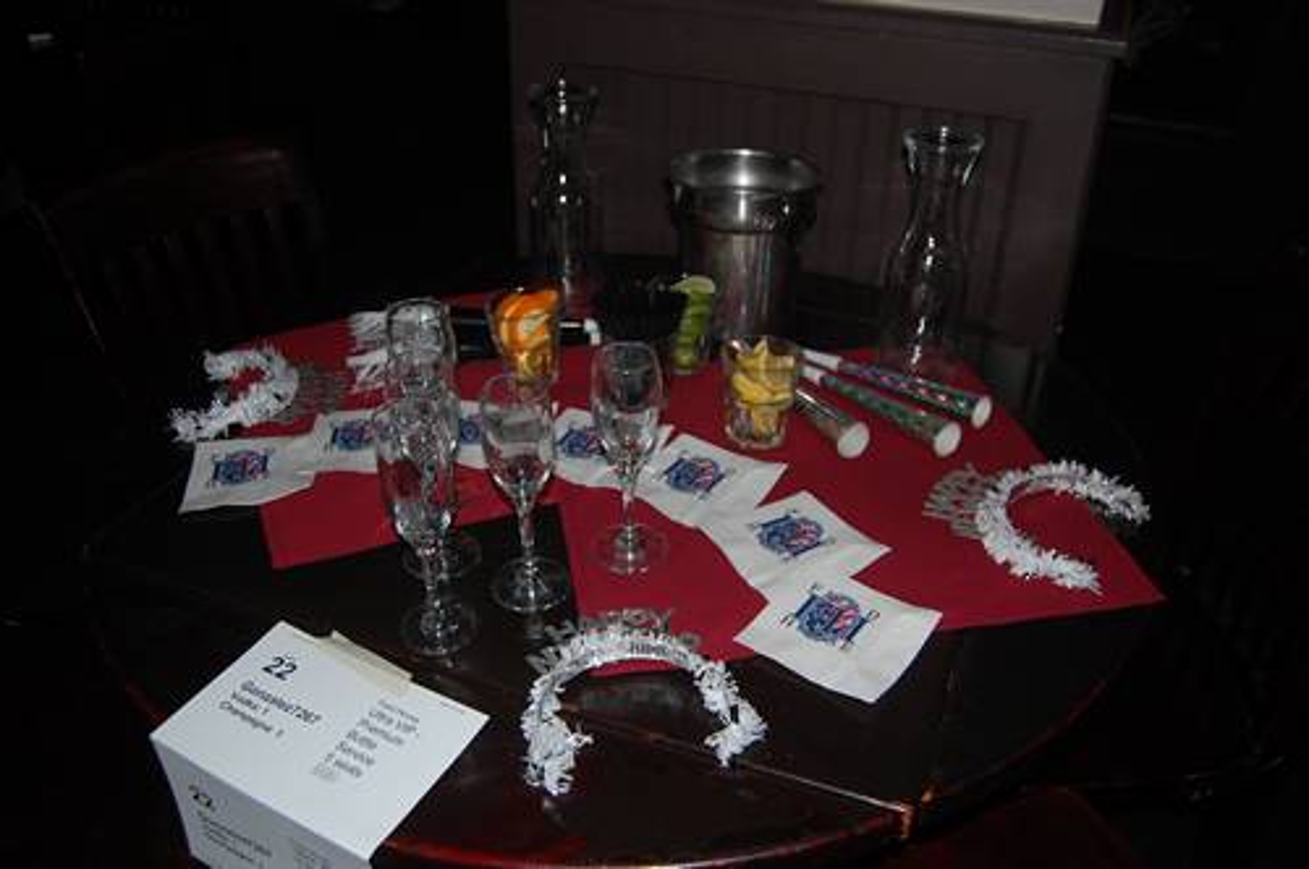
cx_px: 654
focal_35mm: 30
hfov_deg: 62.0
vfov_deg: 43.5
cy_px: 434
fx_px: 1089
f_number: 3.8
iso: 400
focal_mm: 20
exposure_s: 1/60
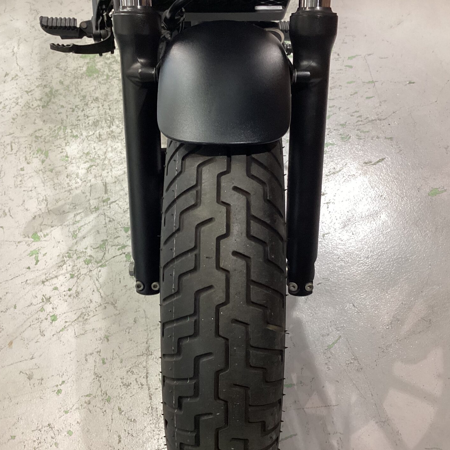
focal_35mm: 37
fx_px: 544
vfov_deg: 44.9
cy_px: 227
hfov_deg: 44.9
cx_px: 224
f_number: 2.4
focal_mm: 3.3
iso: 160
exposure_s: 1/60
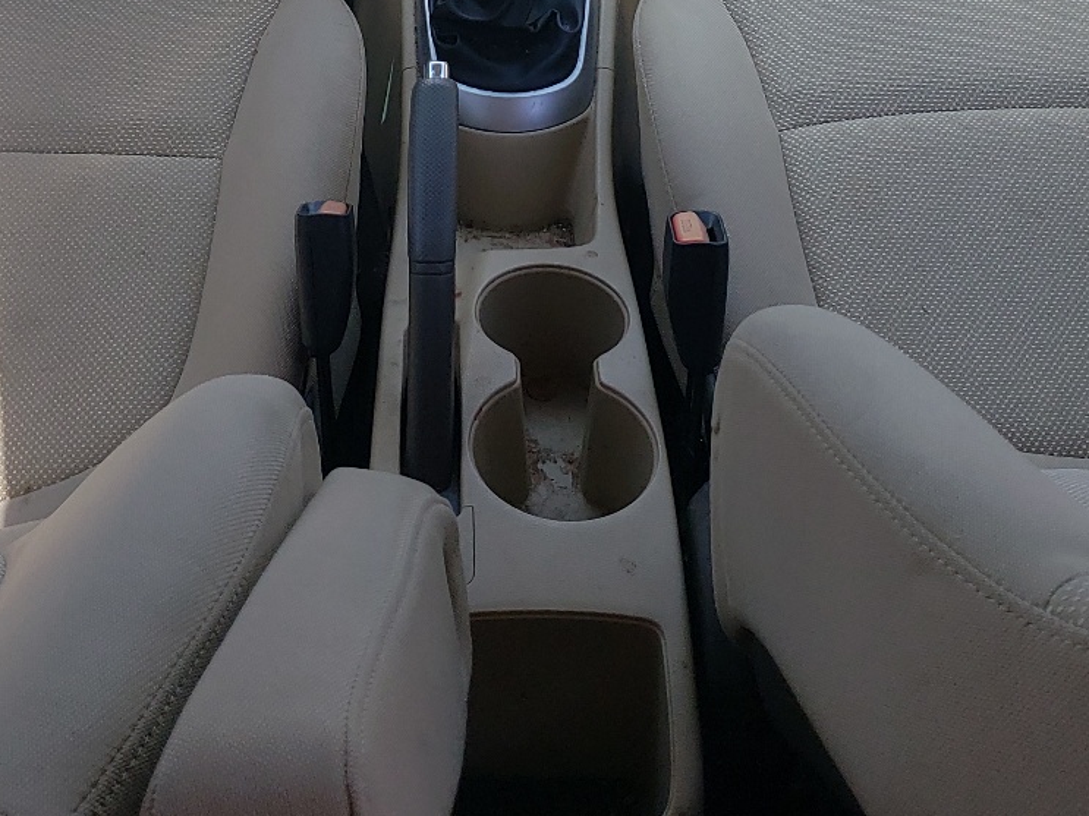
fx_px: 1761
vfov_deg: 24.6
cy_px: -45
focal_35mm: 56
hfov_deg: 34.3
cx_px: 481
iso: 50
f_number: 1.5
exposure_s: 1/526
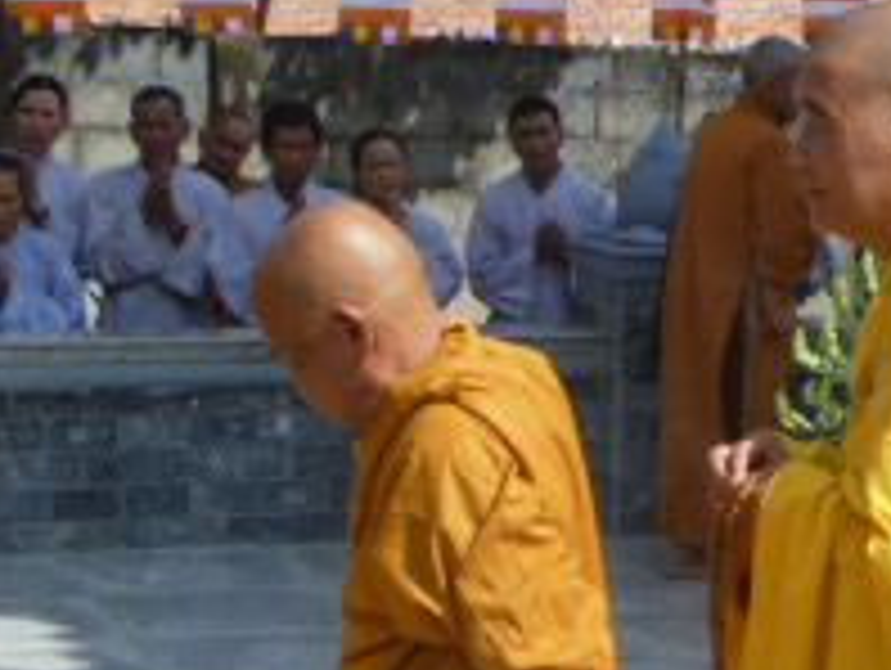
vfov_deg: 13.1
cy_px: 441
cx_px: 1062
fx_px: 2912
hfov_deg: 16.7
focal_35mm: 113
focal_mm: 6.3
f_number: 5.6
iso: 80
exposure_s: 1/250
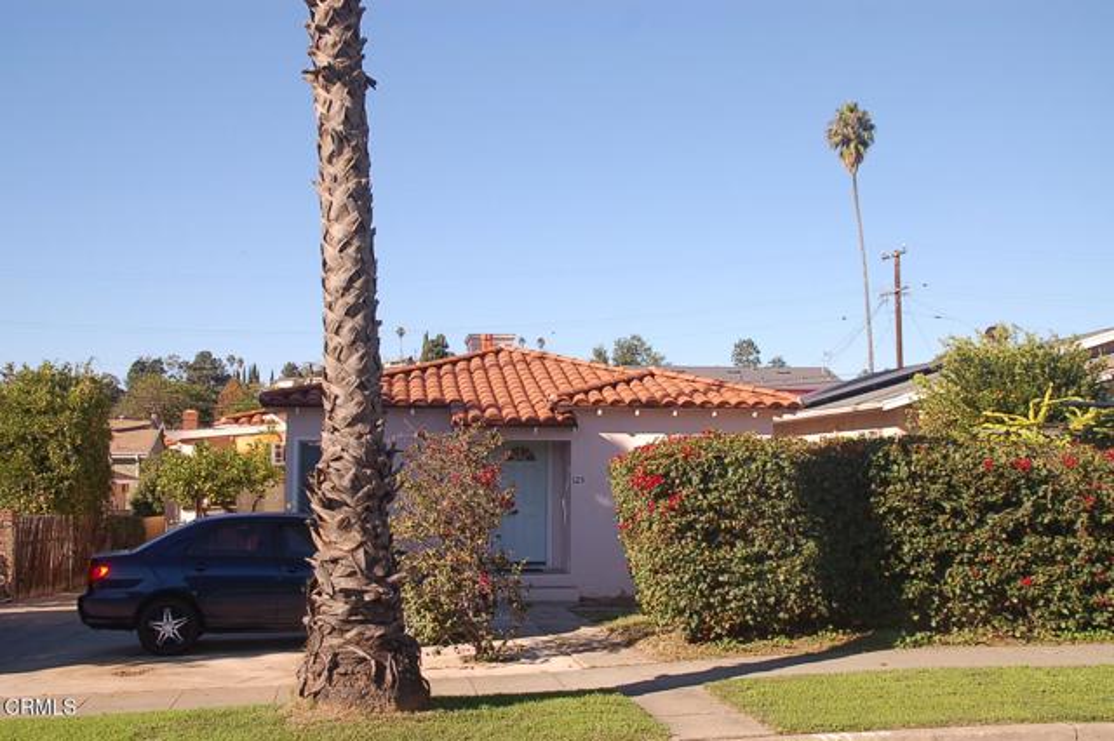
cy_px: 370
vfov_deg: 28.0
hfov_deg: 41.1
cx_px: 557
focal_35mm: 48
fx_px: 1485
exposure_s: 1/500
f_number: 6.3
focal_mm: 32
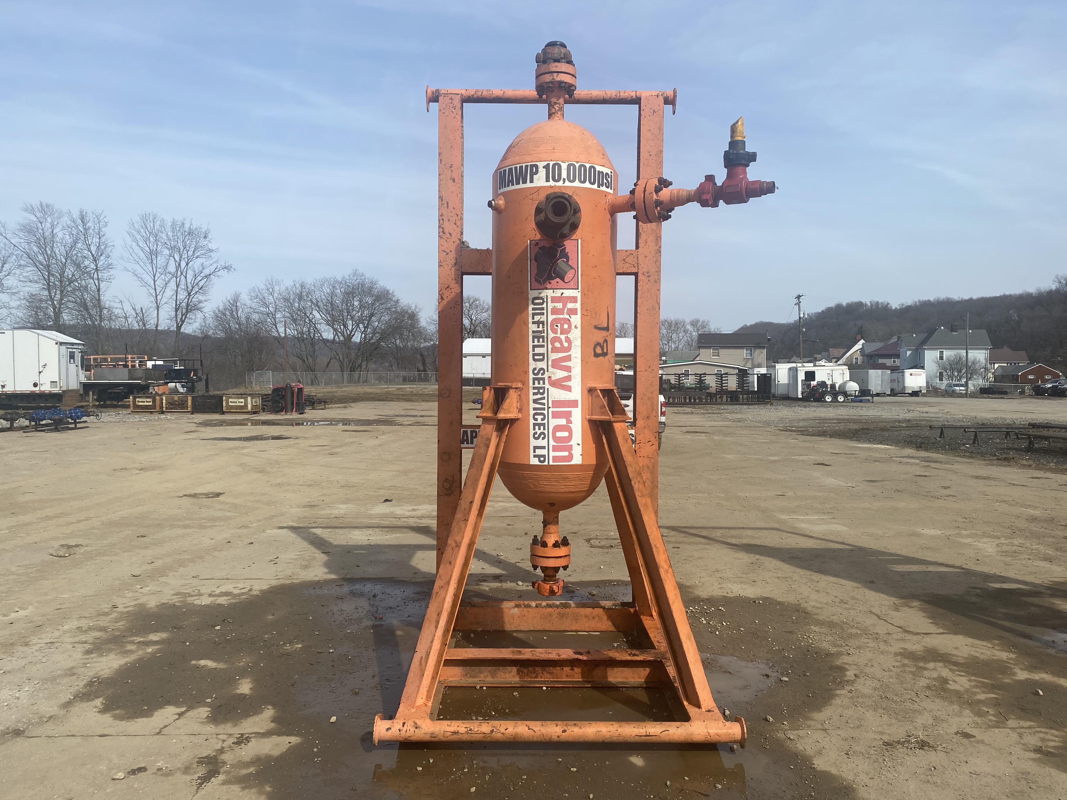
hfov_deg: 67.3
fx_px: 801
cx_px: 534
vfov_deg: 53.1
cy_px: 400
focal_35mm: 26
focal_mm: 4.25
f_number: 1.8
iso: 32
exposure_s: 1/3846
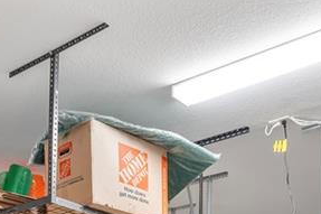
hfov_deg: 34.9
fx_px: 508
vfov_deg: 19.3
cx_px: 201
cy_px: 359
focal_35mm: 57
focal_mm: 16
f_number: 9
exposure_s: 1
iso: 160
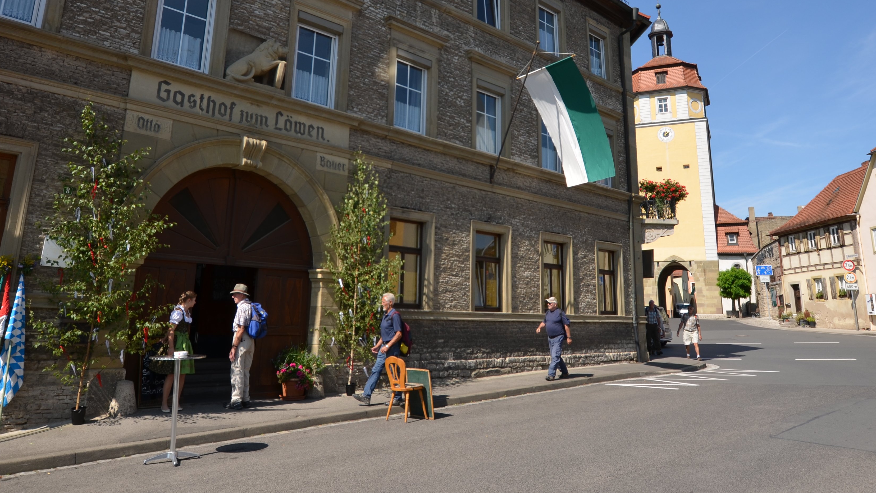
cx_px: 437
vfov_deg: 40.7
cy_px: 144
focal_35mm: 28
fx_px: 650
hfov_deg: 67.9
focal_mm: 12
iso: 100
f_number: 7.1
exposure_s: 1/250
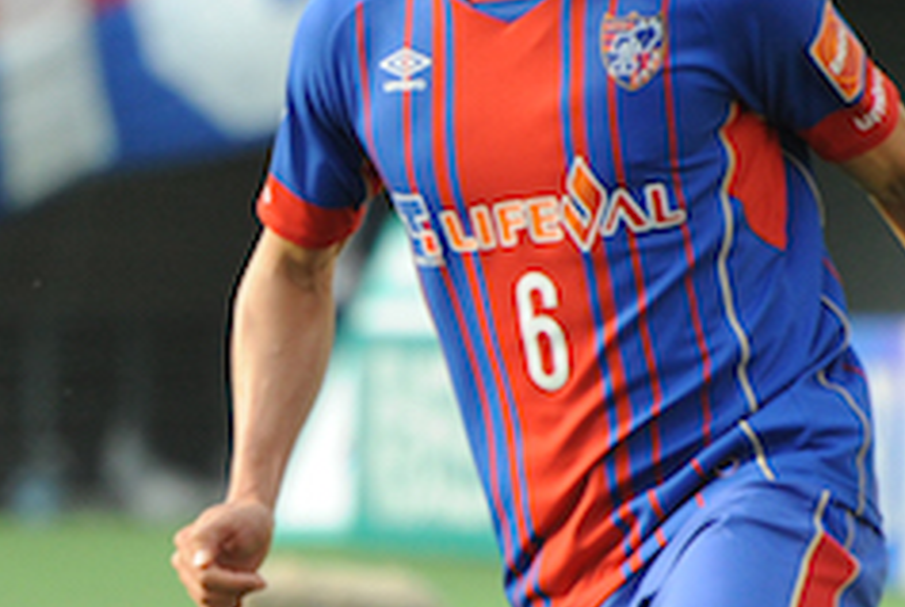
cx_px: 34
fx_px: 22995
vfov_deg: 1.5
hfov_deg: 2.3
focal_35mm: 913
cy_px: 500
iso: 1600
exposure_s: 1/1000
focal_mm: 270
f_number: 5.6
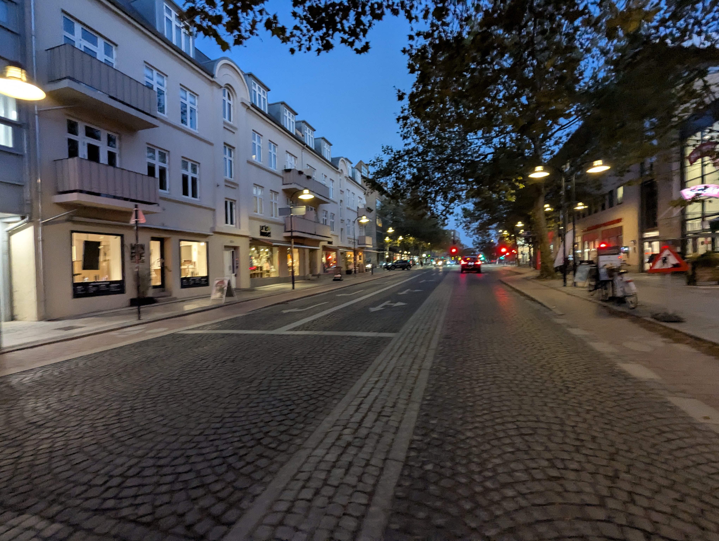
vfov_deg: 78.2
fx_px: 333
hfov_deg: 94.4
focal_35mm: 16
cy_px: 270
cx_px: 360
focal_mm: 2.35
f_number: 2.2
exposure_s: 1/25
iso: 319
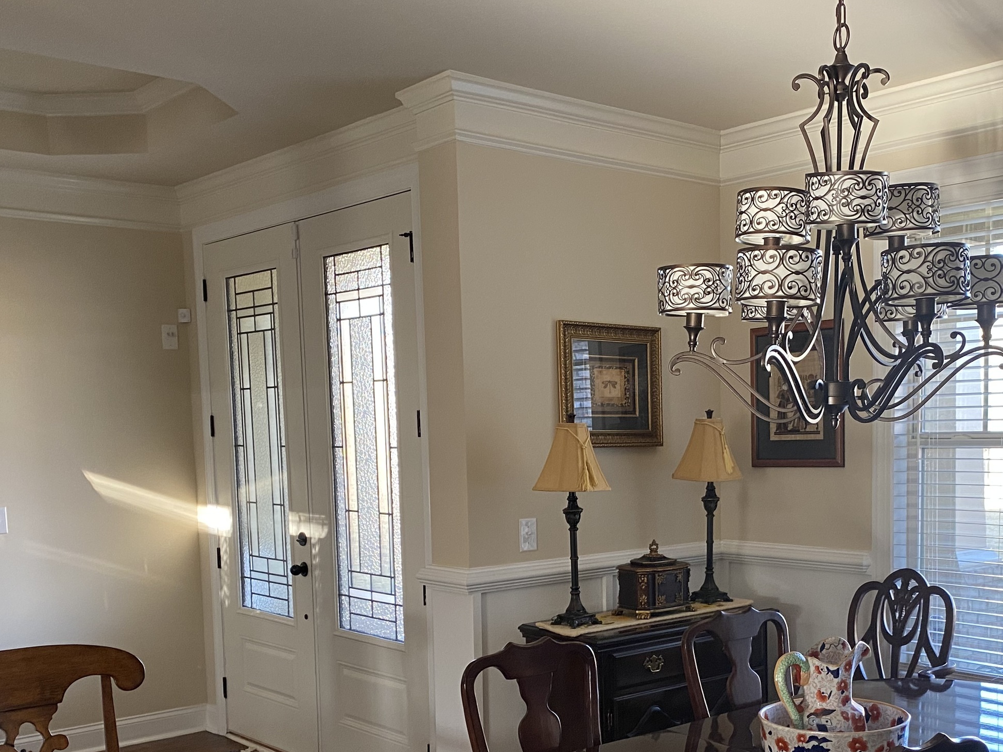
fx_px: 1188
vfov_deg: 34.5
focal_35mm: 41
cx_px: 639
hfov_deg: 45.3
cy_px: 555
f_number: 1.8
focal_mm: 4.25
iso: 125
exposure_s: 1/60
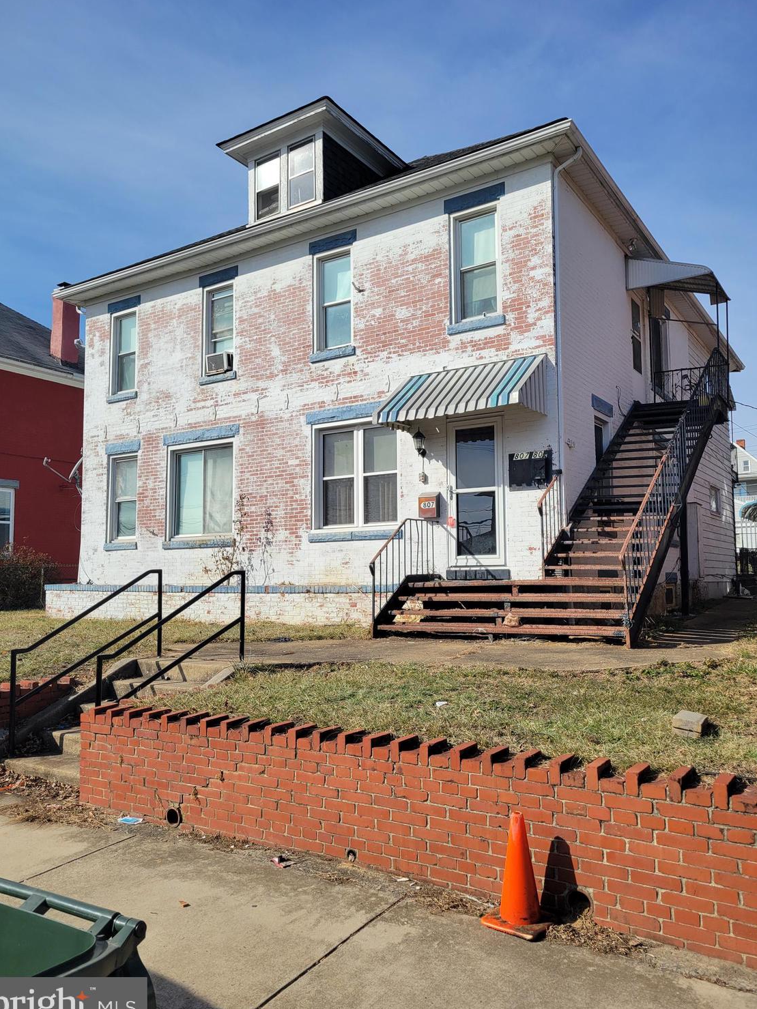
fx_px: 787
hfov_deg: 51.3
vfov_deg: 65.3
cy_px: 509
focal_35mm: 27
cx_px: 370
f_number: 1.8
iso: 40
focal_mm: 5.4
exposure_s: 1/3160
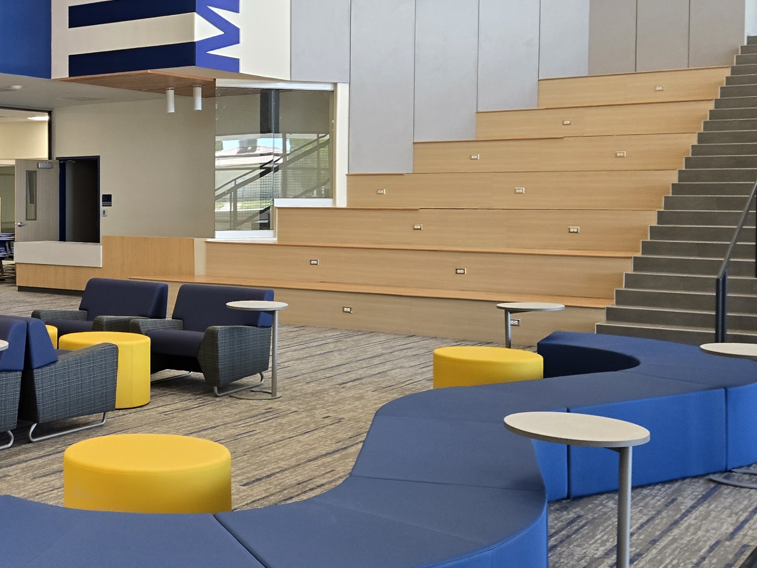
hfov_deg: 36.9
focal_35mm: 50
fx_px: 1093
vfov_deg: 28.9
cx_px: 158
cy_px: 197
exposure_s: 1/120
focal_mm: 5.4
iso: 125
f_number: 1.8
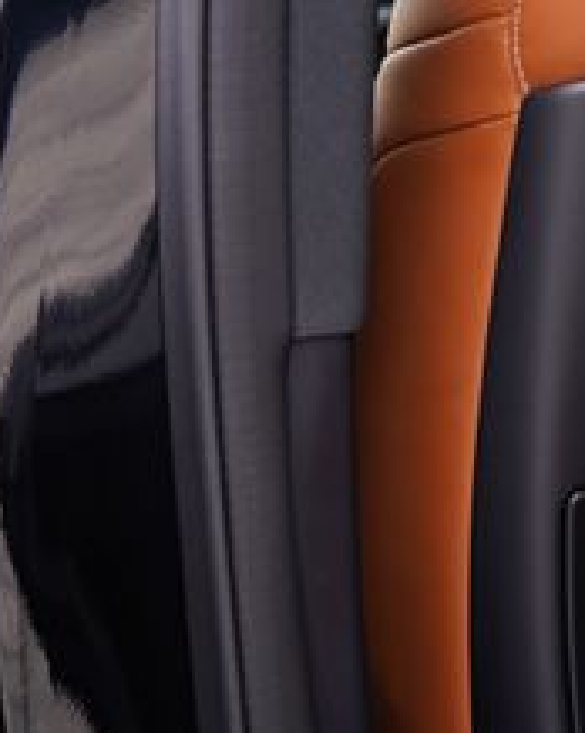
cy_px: 287
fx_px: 2297
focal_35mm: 106
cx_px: 1466
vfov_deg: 18.1
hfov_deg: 11.6
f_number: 3.5
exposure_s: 1/50
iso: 100
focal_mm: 24
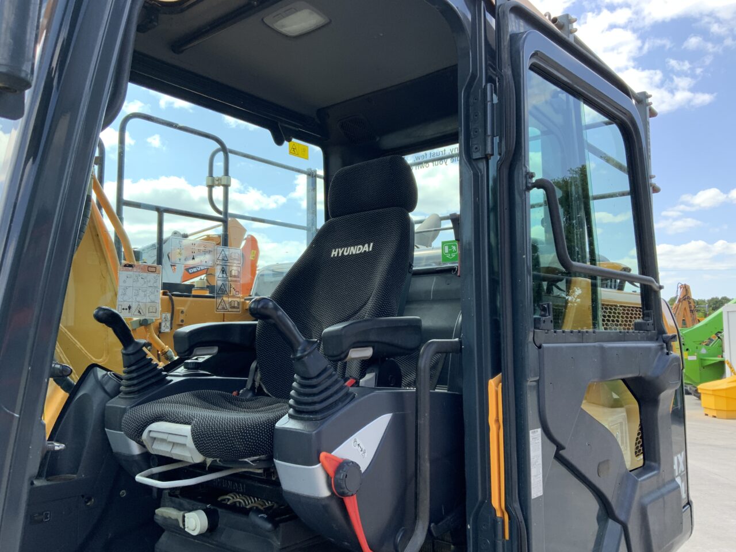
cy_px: 276
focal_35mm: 29
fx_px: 617
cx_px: 368
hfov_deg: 61.7
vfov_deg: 48.2
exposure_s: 1/320
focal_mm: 3
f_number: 1.8
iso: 16
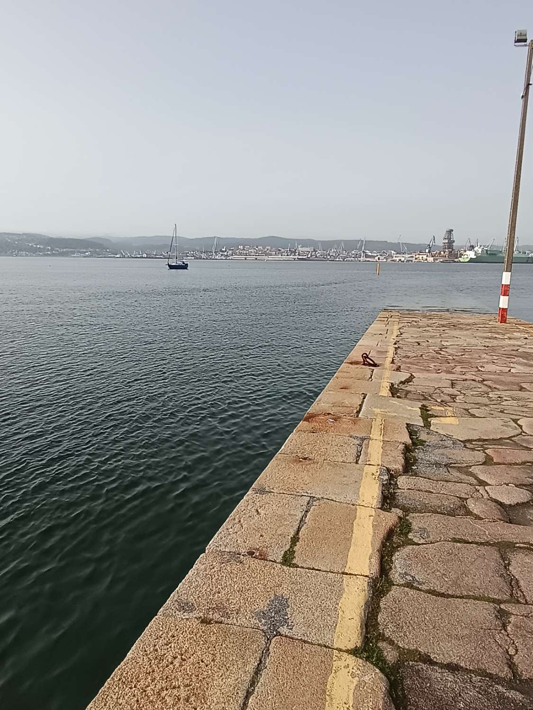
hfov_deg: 56.8
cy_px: 355
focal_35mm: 24
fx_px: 493
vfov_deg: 71.6
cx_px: 266
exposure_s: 1/1361
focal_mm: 1.65
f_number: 2.2
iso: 61
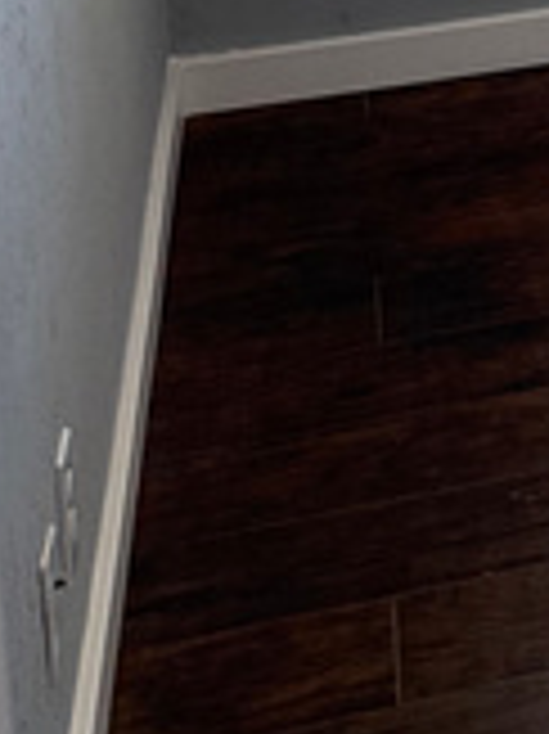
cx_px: 1260
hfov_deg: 11.2
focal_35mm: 113
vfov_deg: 15.5
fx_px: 2393
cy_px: -504
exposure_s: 1/136
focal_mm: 6.76
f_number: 1.78
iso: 200
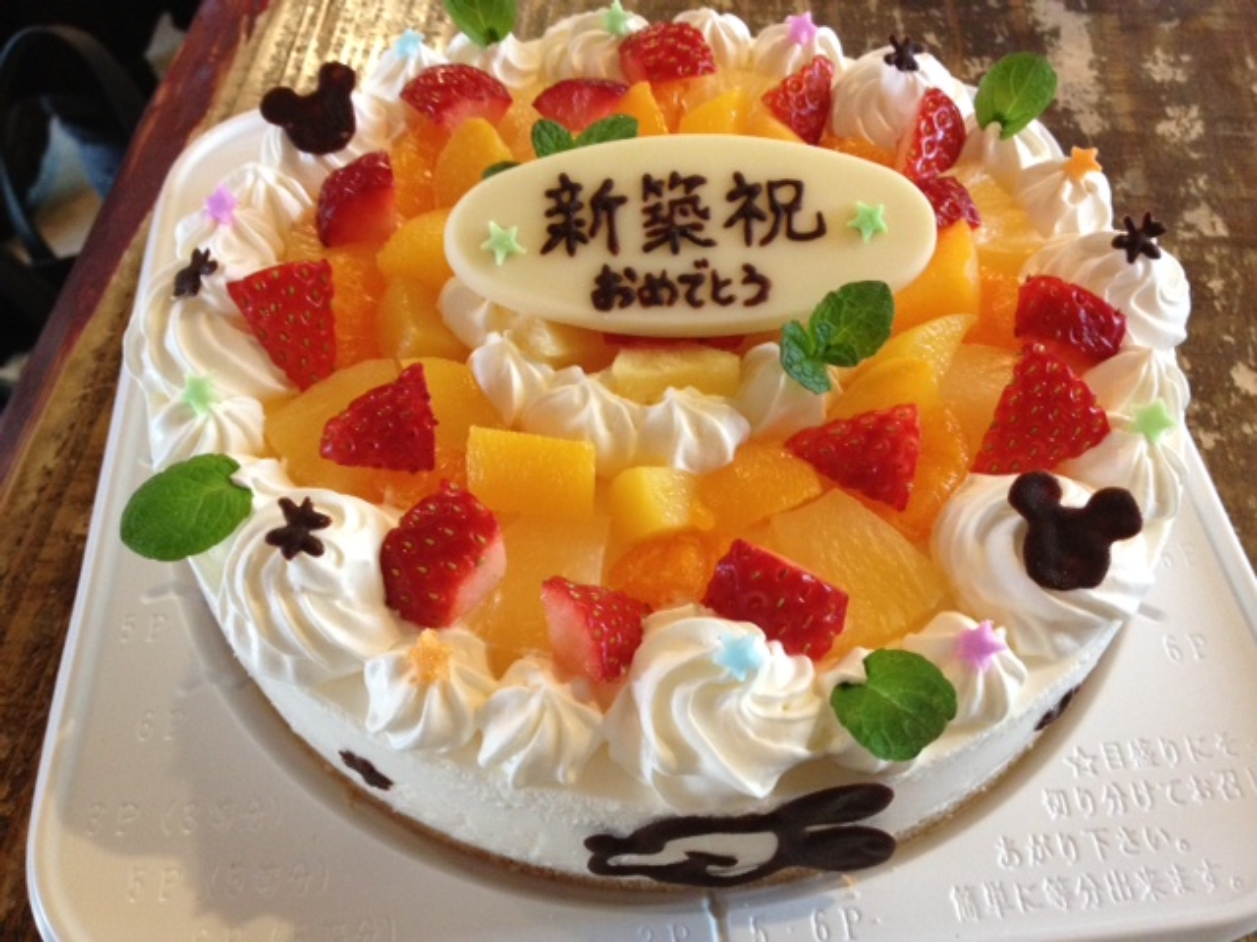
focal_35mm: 35
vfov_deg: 40.7
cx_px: 628
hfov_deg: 52.6
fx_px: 1271
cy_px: 471
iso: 250
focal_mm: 4.28
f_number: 2.4
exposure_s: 1/20
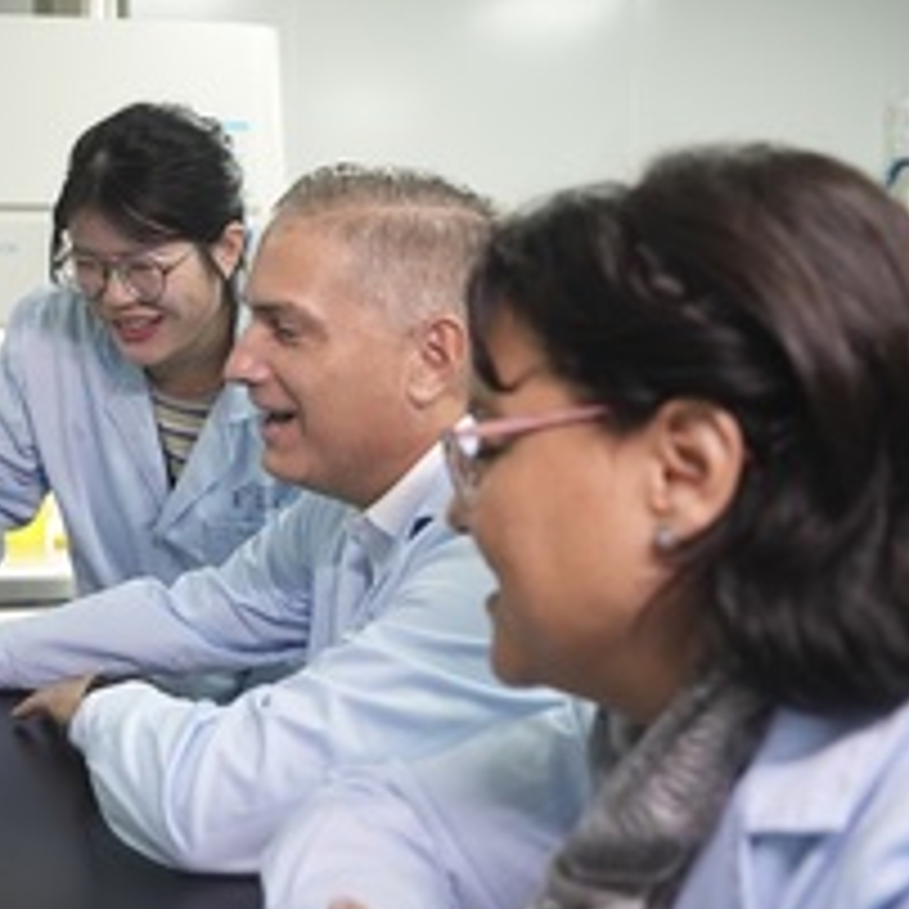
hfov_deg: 38.6
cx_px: 189
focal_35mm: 42
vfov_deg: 40.0
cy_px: 423
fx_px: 1248
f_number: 3.2
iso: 800
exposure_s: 1/80
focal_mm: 25
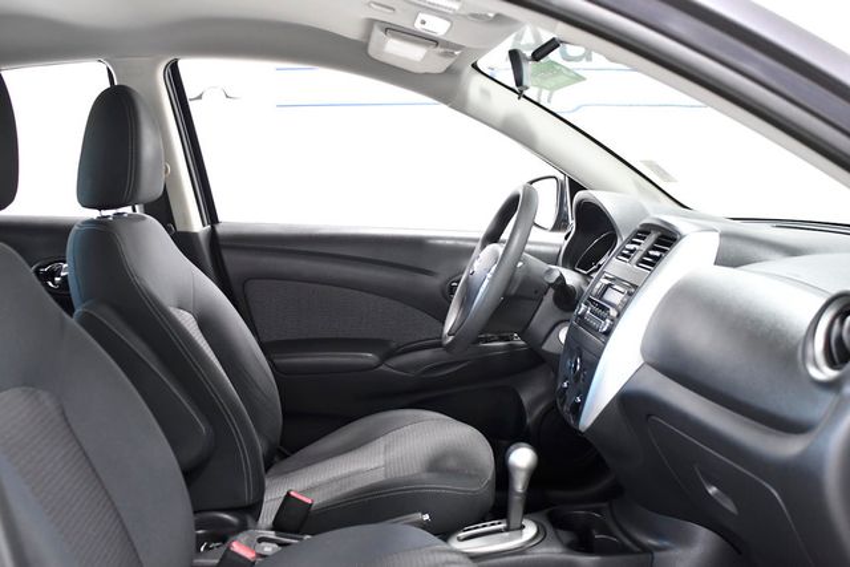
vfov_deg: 36.9
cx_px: 425
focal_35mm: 36
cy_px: 284
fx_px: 850
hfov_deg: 53.1
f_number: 3.5
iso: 1600
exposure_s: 1/125
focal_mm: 24
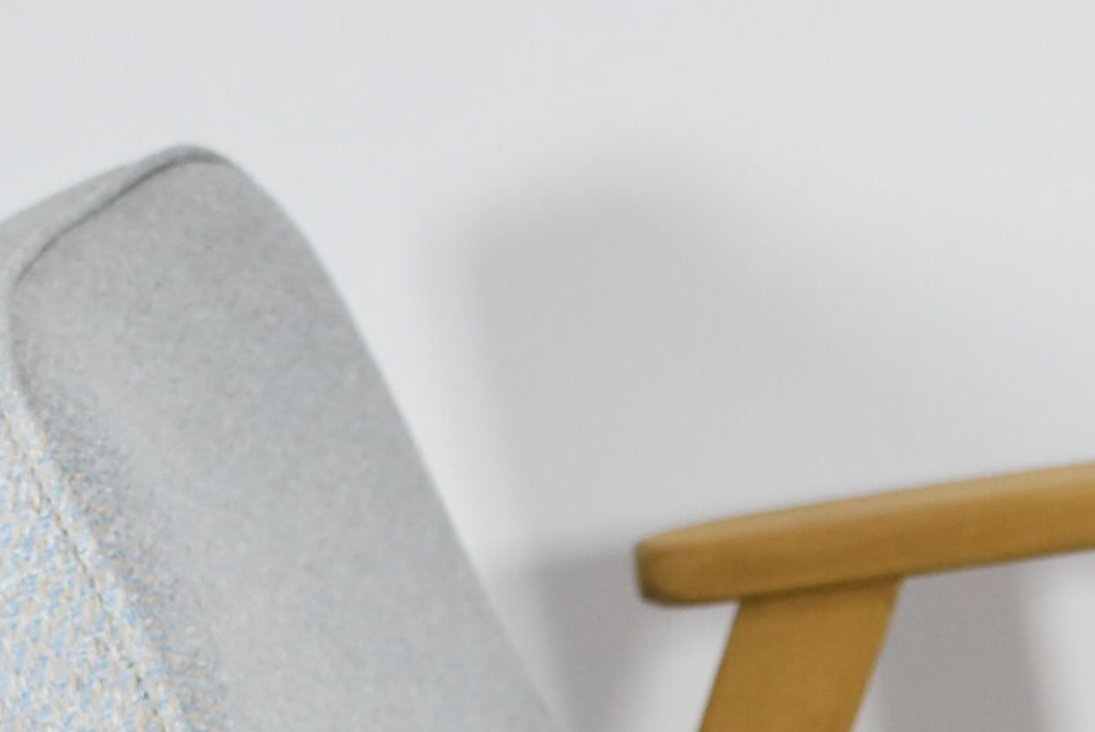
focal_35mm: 173
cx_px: 857
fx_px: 5266
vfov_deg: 7.7
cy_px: 1392
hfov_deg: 11.8
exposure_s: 1/125
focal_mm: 30
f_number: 4.2
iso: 1000
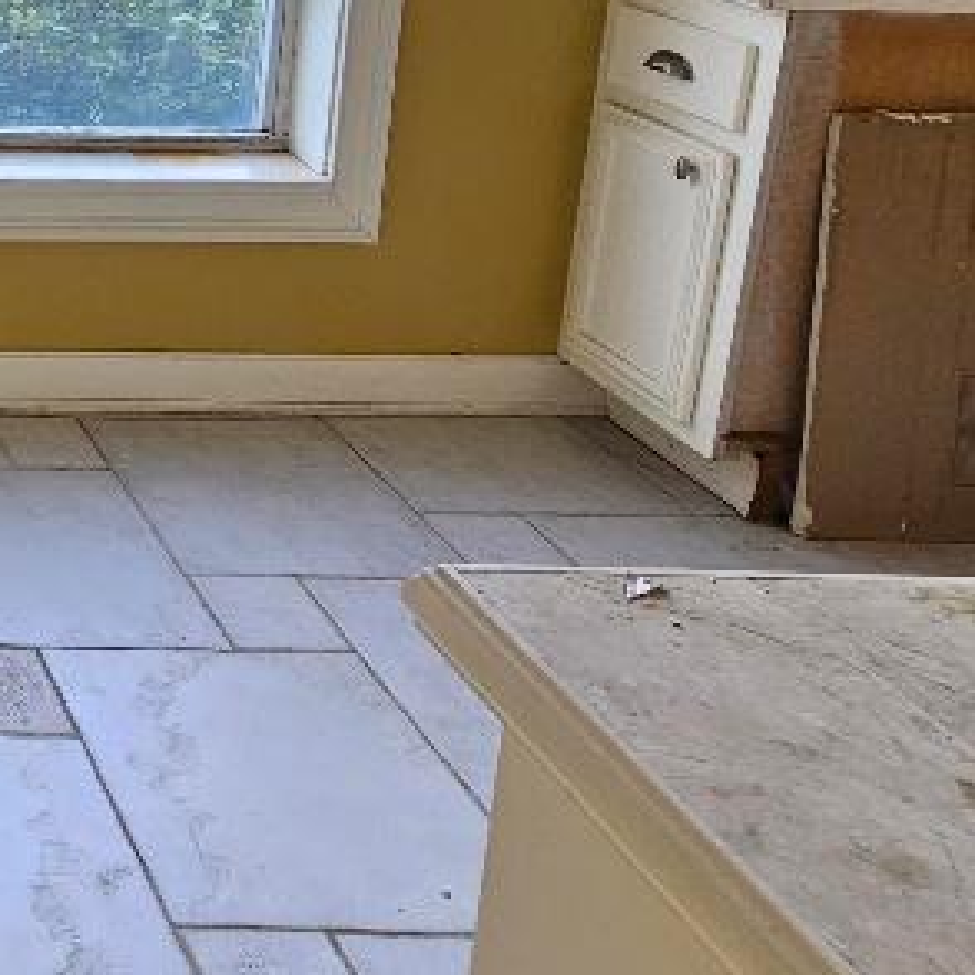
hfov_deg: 27.7
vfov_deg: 35.4
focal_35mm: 40
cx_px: -504
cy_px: -113
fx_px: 1275
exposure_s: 1/60
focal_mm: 2.2
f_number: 2.2
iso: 80
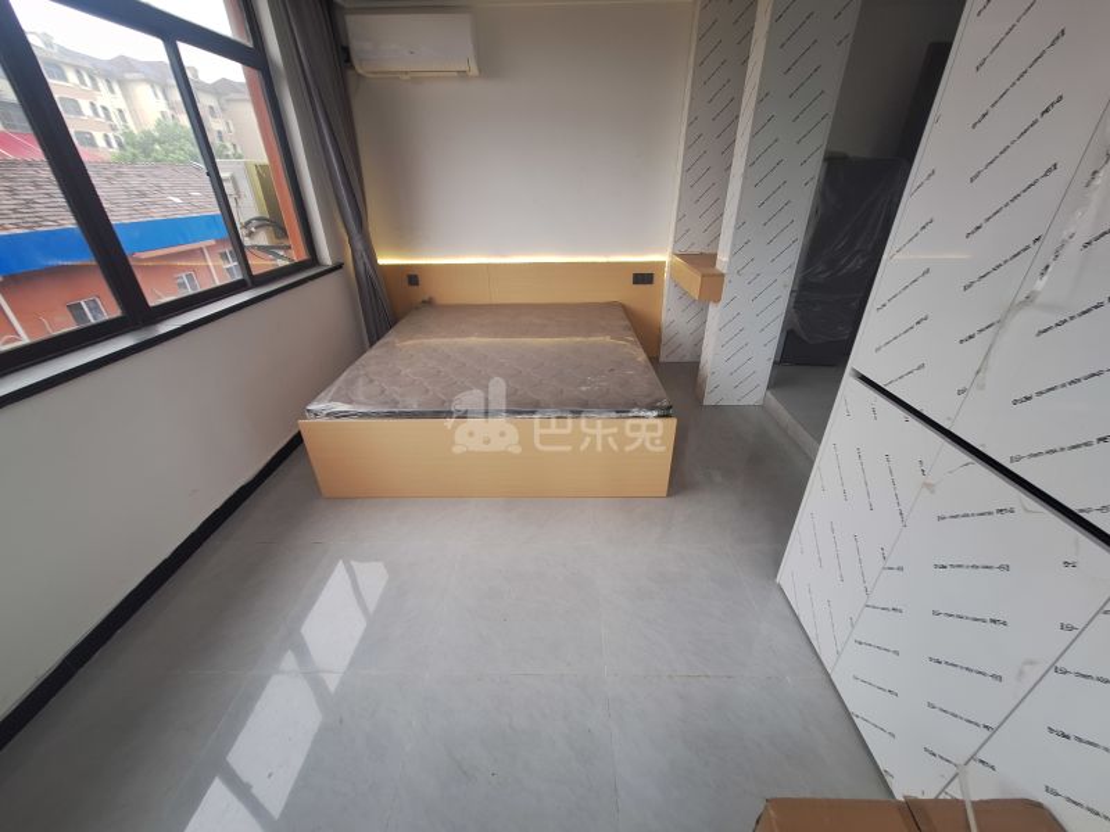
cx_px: 555
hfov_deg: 106.2
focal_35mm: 13
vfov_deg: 89.9
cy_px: 416
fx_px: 417
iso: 50
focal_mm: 1.74
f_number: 2.2
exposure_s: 1/50
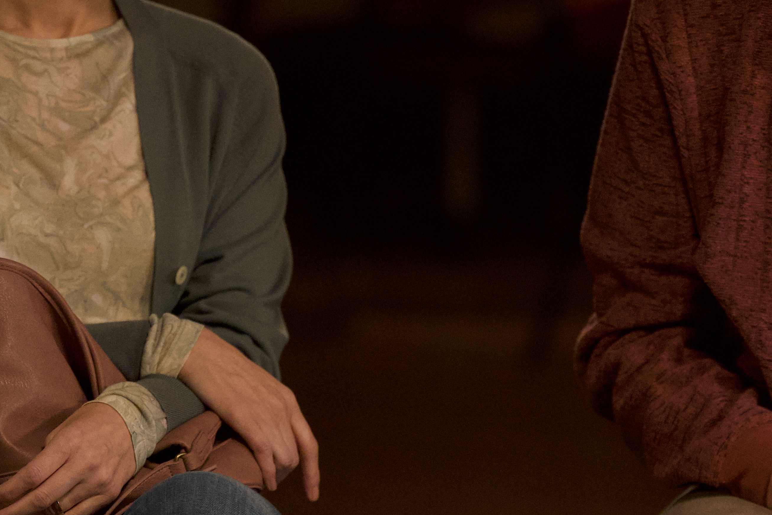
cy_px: 171
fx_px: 6326
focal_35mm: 295
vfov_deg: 4.7
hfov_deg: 7.0
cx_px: 509
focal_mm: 128
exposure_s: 1/200
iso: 5000
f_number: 2.8
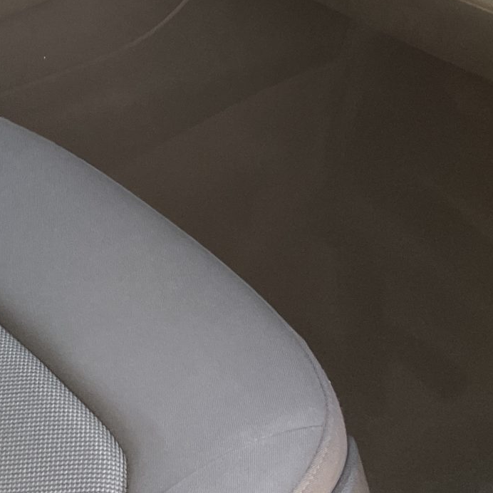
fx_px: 1370
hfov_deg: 19.8
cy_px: -65
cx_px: 4
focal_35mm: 85
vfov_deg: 19.5
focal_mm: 4.2
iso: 125
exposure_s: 1/121
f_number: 1.6
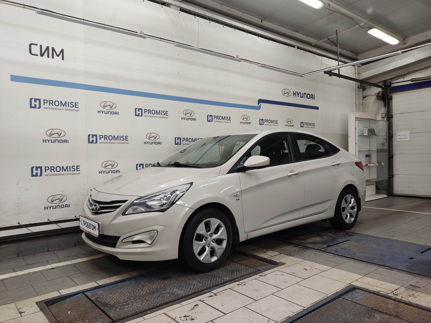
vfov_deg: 54.9
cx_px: 216
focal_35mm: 25
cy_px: 162
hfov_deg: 69.4
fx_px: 311
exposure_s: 1/50
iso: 166
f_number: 1.79
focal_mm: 4.71
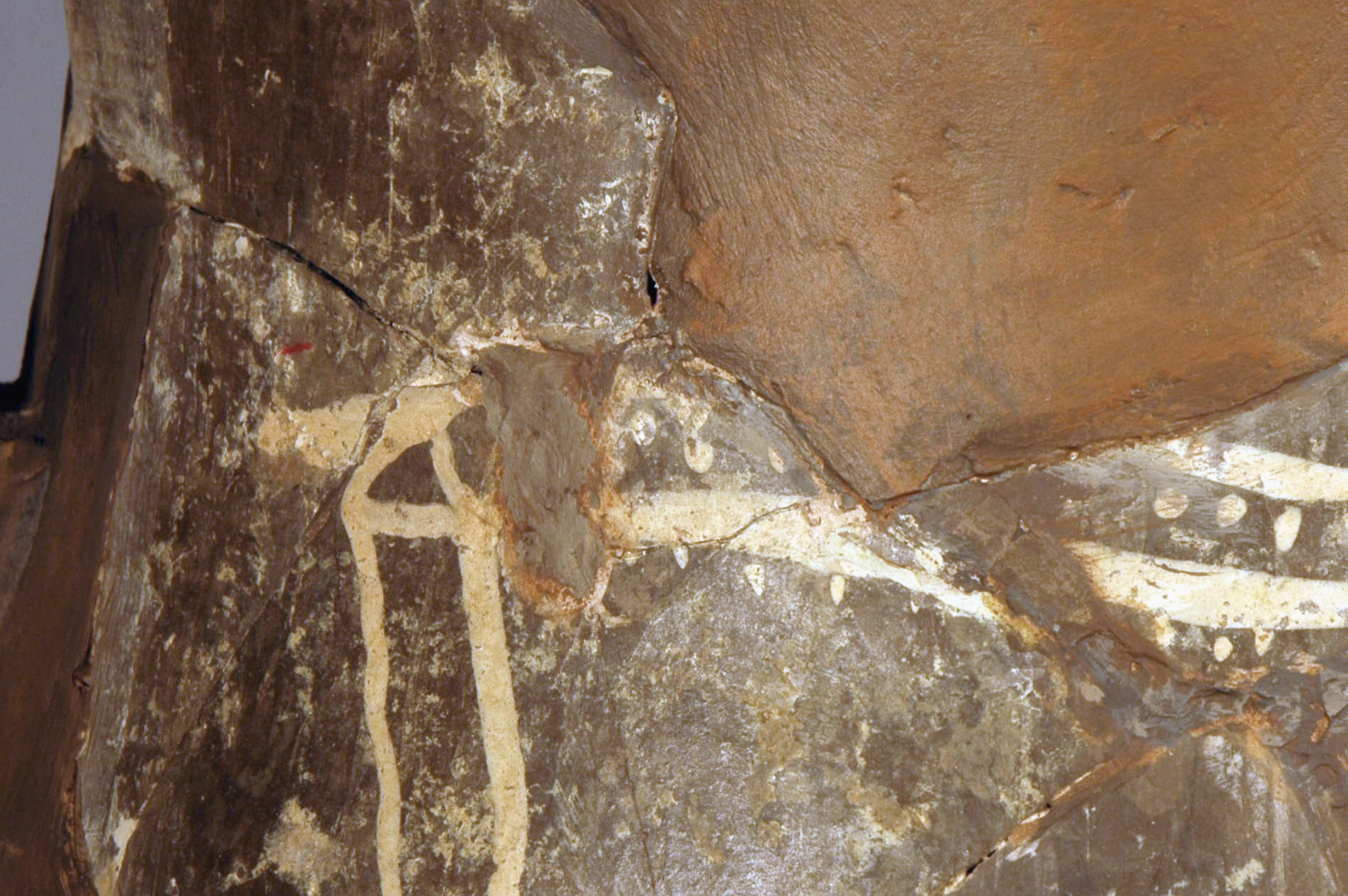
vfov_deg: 9.3
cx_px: 1015
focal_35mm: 147
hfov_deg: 13.9
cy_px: 513
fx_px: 5499
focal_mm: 62
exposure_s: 1/50
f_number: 14
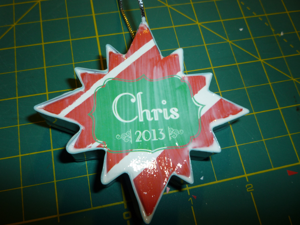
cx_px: 150
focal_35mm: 29
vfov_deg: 48.2
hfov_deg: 61.7
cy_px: 112
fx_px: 251
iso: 100
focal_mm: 5.2
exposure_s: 1/30
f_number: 4
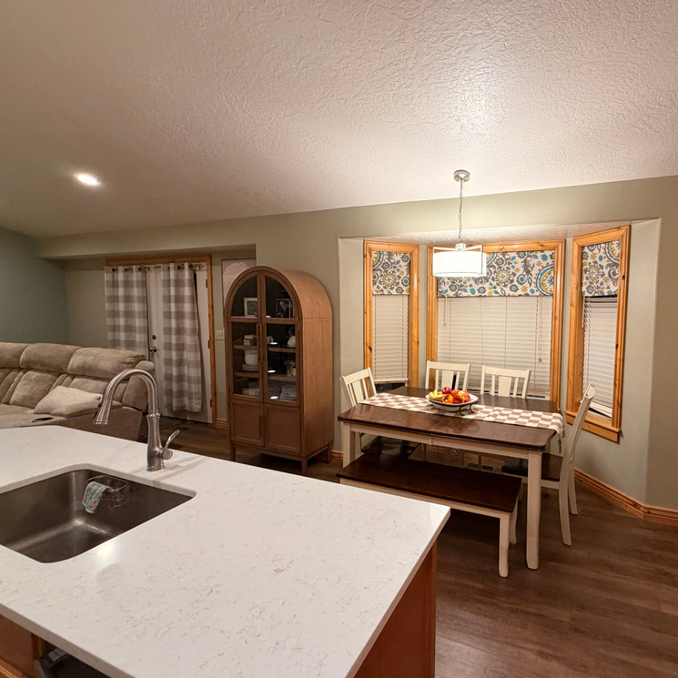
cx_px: 438
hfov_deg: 81.8
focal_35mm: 17
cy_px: 333
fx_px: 377
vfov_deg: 84.0
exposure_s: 1/60
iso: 320
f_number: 2.2
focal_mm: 2.22
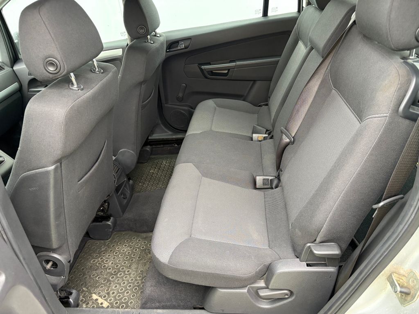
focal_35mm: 26
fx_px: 315
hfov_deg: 67.3
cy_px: 157
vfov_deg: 53.1
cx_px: 210
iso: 200
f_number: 1.6
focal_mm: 5.96
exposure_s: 1/60
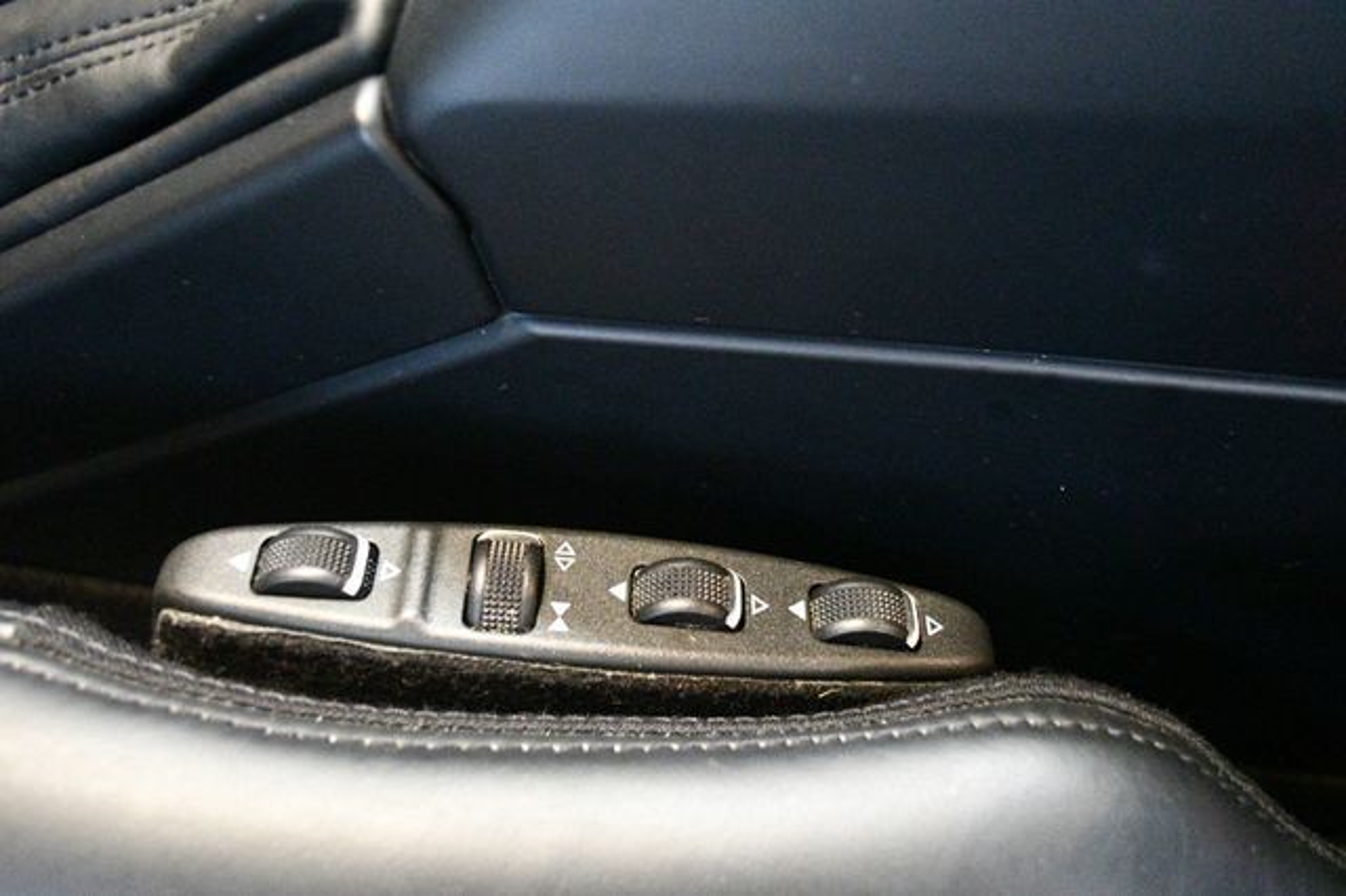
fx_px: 1233
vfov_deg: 39.9
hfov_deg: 57.2
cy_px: 448
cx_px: 673
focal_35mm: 33
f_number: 3.8
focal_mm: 22
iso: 12800
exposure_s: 1/25
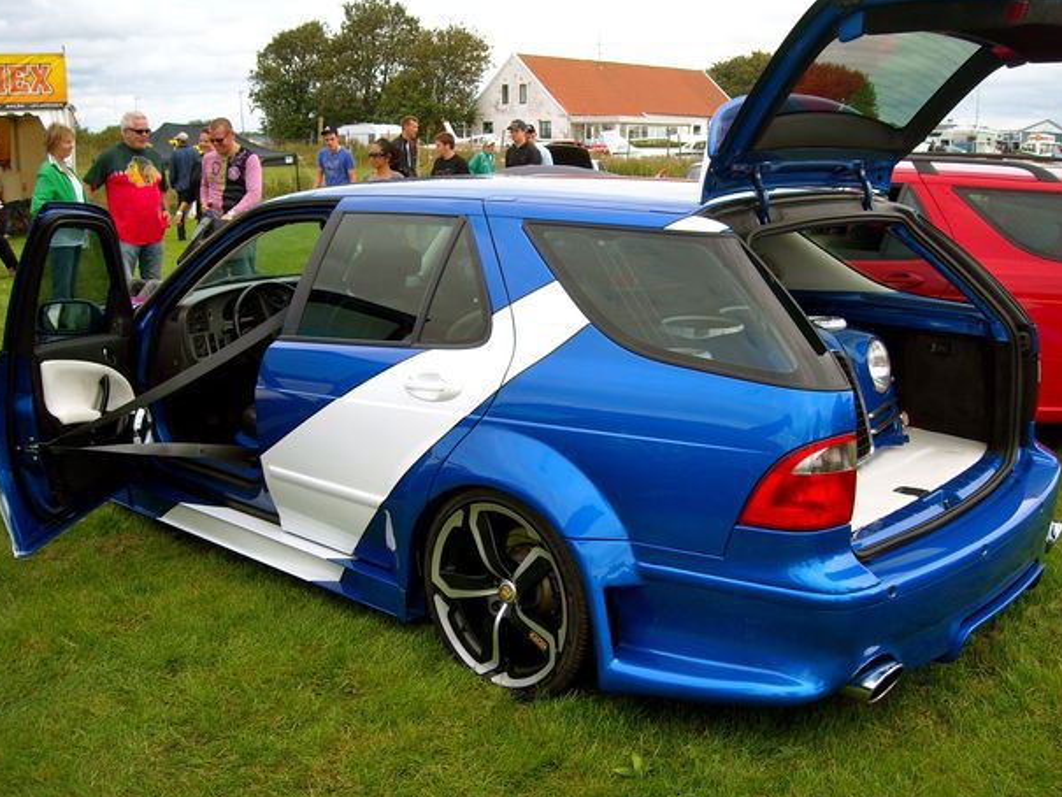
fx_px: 1135
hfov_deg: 50.1
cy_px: 407
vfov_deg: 38.7
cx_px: 537
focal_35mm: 37
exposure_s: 1/458
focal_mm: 5.7
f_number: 2.8
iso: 64
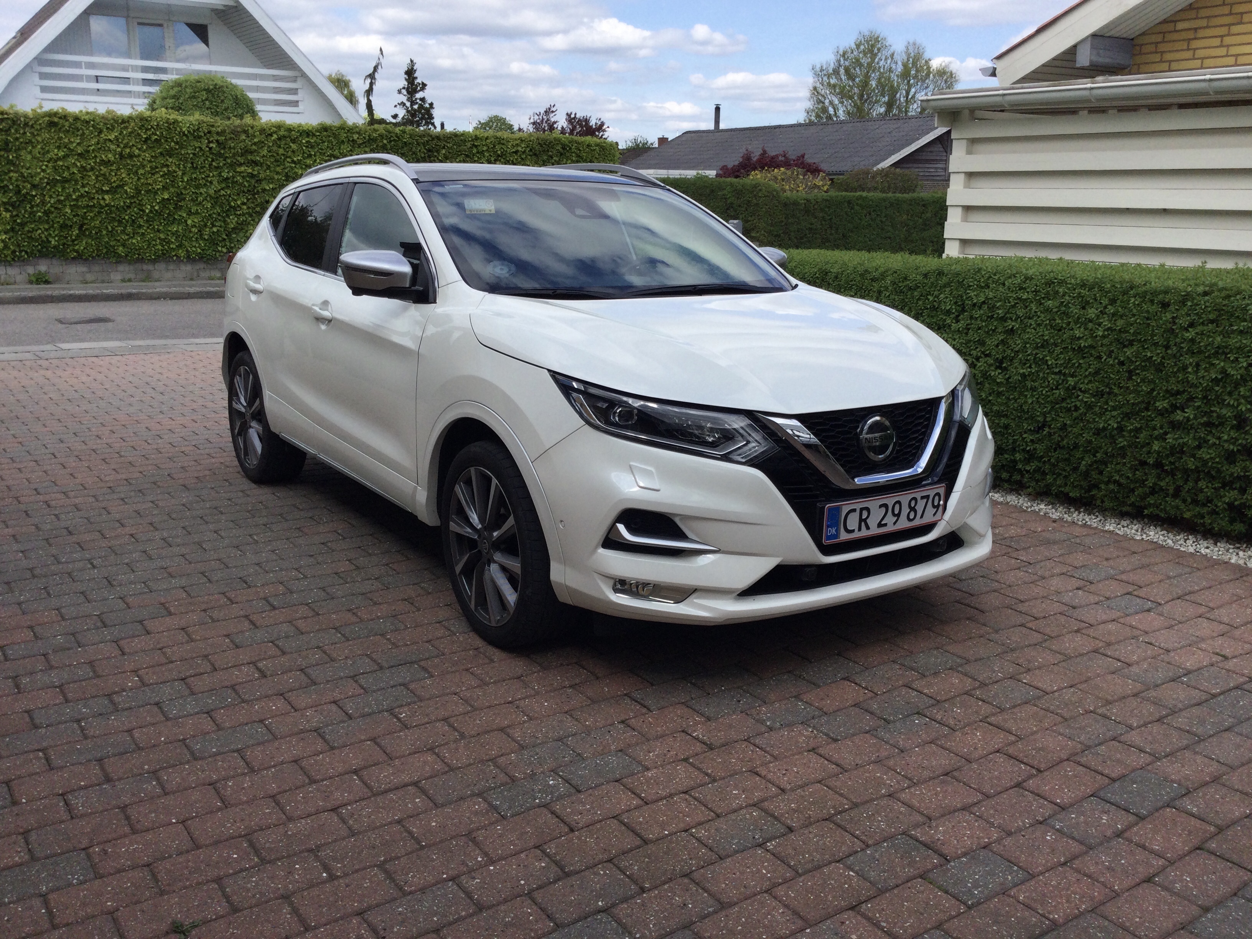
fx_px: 1121
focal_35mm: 31
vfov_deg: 45.4
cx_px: 626
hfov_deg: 58.4
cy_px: 470
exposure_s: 1/981
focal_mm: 3.3
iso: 25
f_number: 2.4
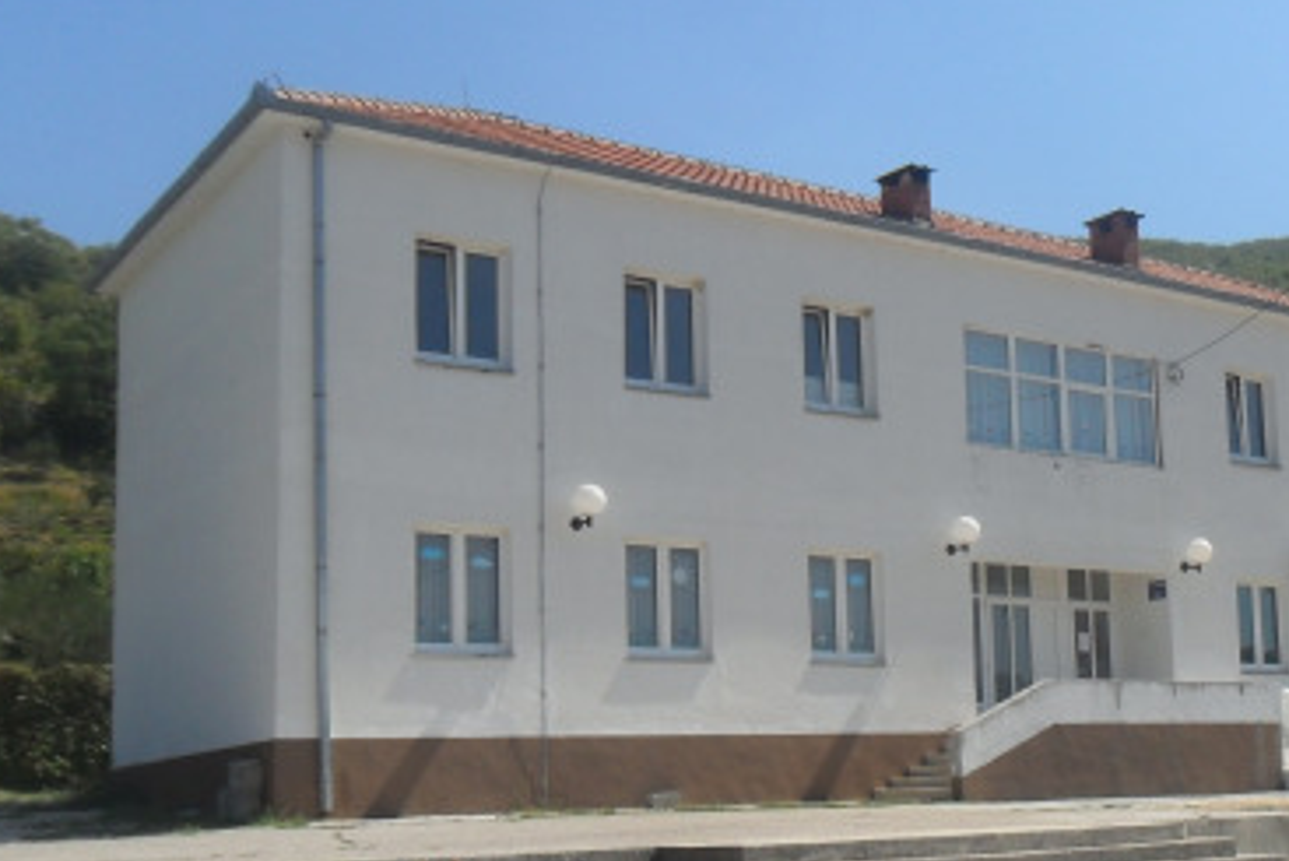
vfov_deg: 27.4
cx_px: 1015
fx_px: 1755
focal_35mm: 49
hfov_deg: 38.9
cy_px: 569
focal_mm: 4.9
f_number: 8.9
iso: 100
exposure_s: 1/250
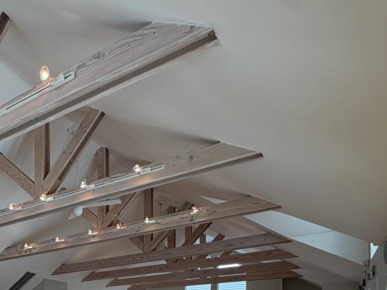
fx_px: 380
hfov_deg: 46.6
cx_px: 14
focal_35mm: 34
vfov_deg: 34.5
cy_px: 337
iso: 64
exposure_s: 1/120
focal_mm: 2.22
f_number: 2.2
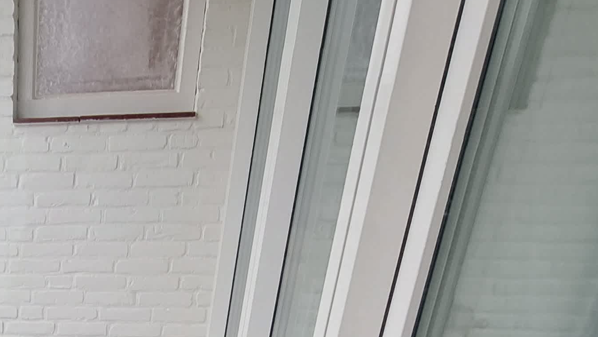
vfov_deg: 21.1
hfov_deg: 40.4
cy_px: 574
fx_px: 666
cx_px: -39
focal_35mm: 42
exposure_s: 1/50
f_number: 2.2
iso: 50
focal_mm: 1.7
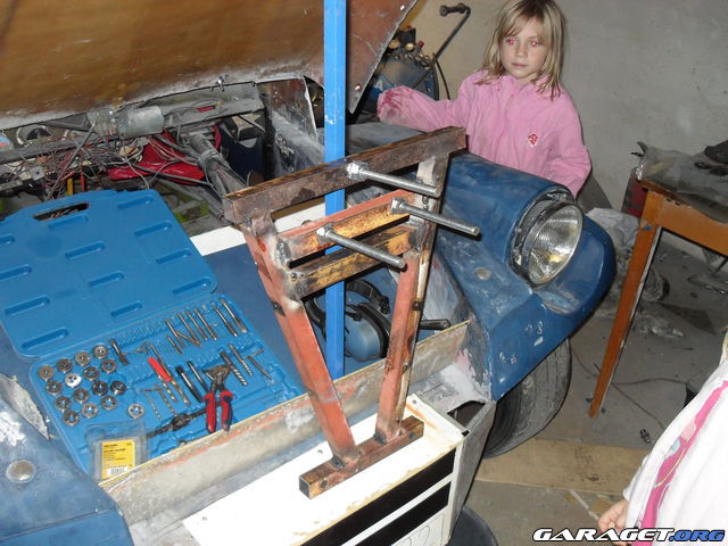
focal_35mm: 35
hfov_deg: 52.6
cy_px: 273
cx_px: 364
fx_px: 736
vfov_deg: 40.7
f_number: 2.8
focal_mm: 6.2
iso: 200
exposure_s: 1/45
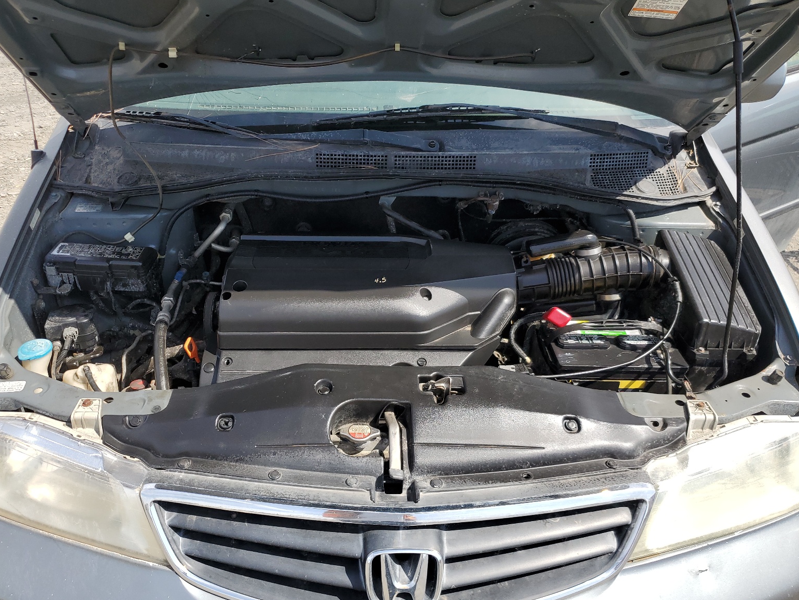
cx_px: 391
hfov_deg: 65.3
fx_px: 623
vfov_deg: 51.4
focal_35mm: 27
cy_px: 294
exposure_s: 1/1667
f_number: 1.5
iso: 50
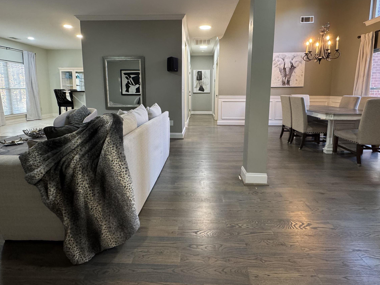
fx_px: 209
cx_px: 192
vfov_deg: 68.1
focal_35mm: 19
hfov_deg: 84.7
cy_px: 116
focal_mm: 2.22
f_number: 2.2
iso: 320
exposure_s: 1/60
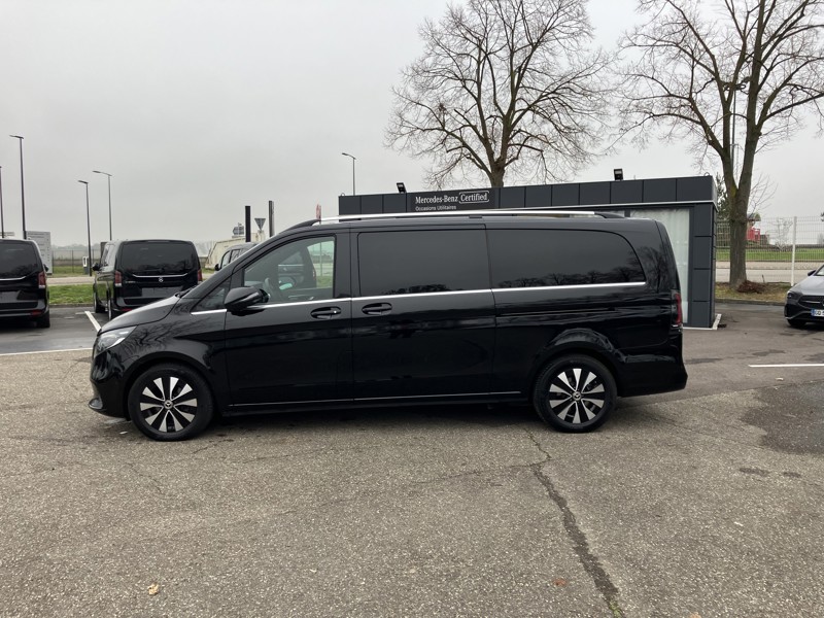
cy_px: 309
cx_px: 412
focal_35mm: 28
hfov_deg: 63.4
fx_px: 667
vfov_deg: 49.7
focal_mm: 3.99
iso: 40
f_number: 1.8
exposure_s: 1/121
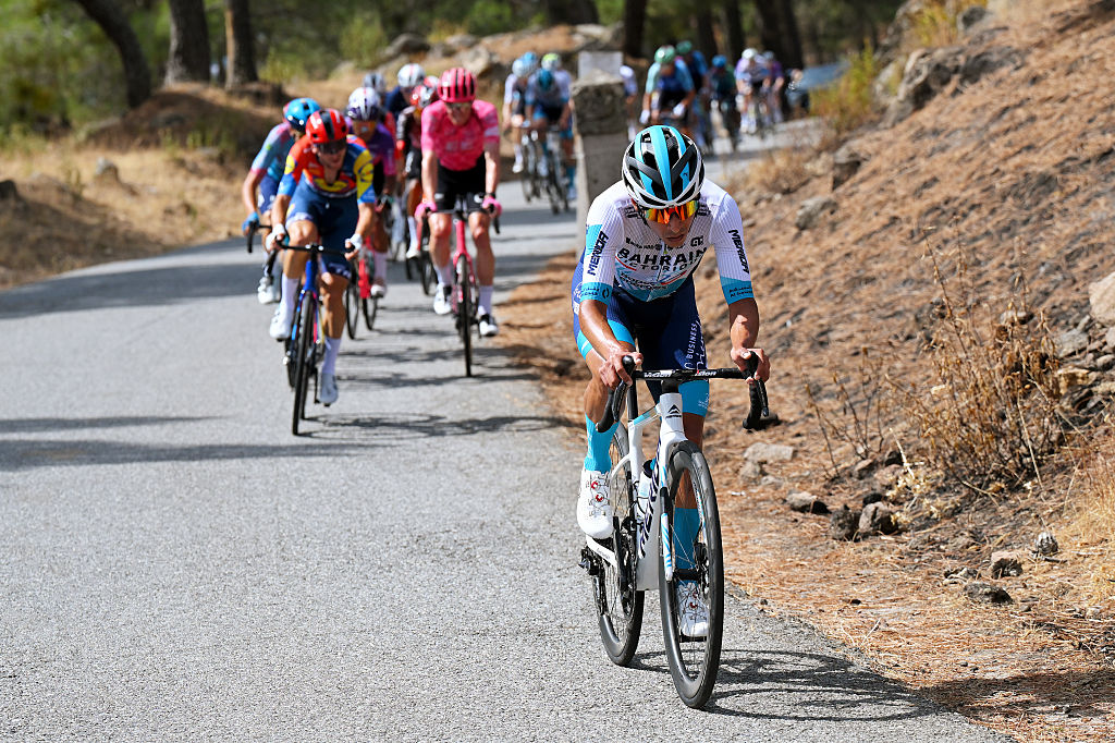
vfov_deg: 9.1
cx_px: 558
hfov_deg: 13.7
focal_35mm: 150
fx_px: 4644
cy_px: 372
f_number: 4.5
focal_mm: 100
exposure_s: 1/2500
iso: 320
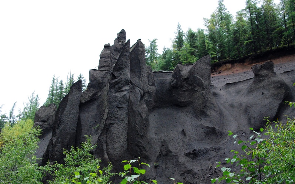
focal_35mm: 40
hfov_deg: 49.3
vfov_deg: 32.0
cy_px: 96
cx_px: 148
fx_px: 322
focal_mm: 26
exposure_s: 1/200
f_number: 7.1
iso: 1600
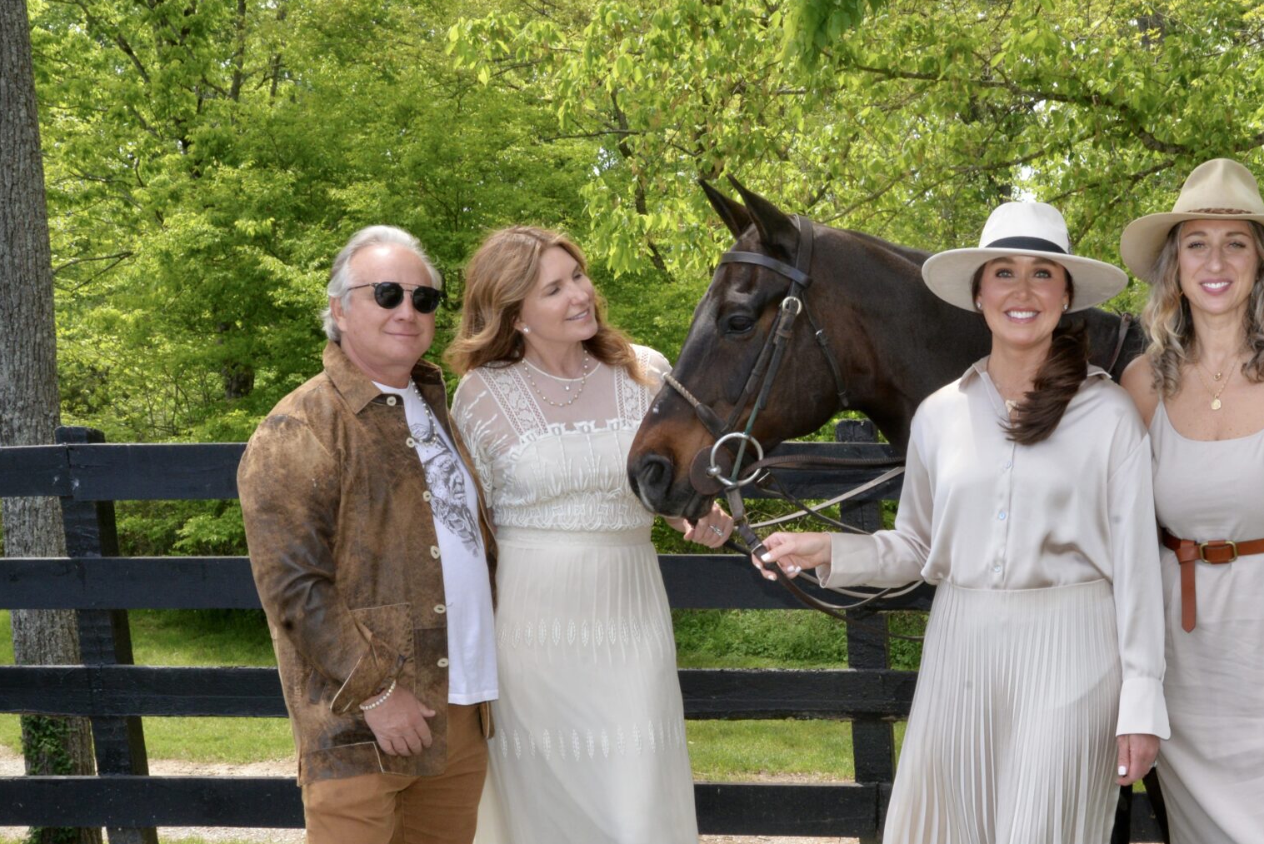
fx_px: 1897
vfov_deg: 24.7
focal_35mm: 54
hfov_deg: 36.3
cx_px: 888
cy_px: 661
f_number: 18
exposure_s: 1/200
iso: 1250
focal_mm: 32
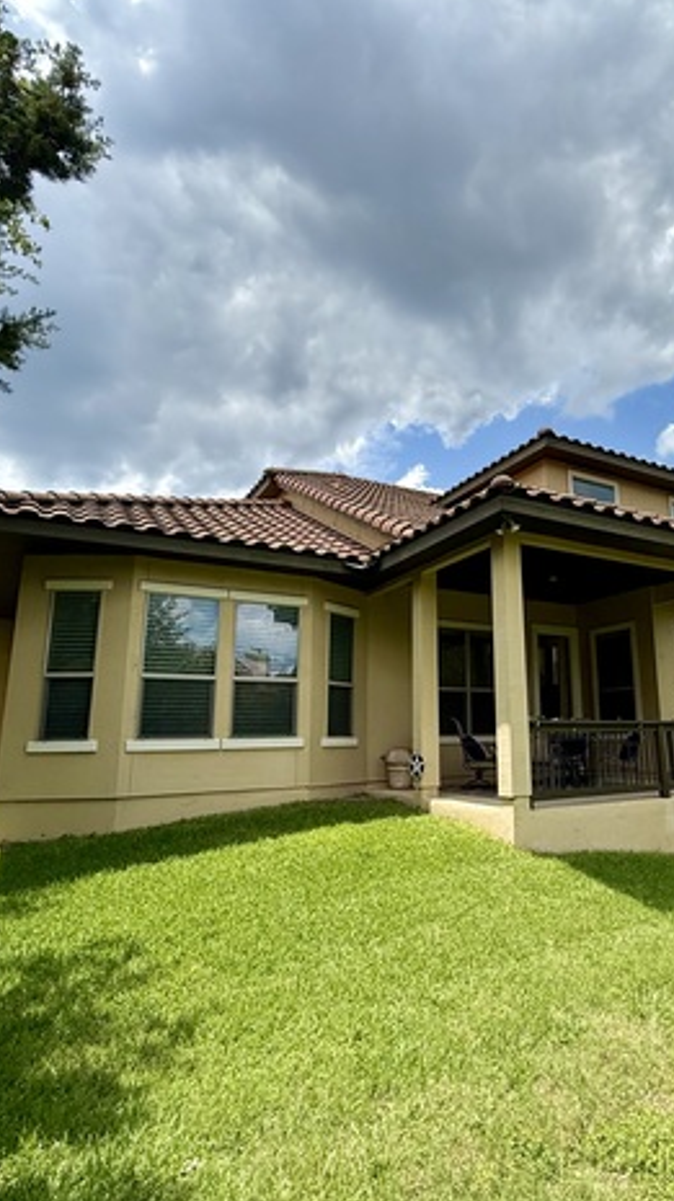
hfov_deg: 52.3
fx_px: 668
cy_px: 597
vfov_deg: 83.9
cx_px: 462
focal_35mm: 21
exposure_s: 1/1901
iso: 50
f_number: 2.2
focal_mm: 2.22
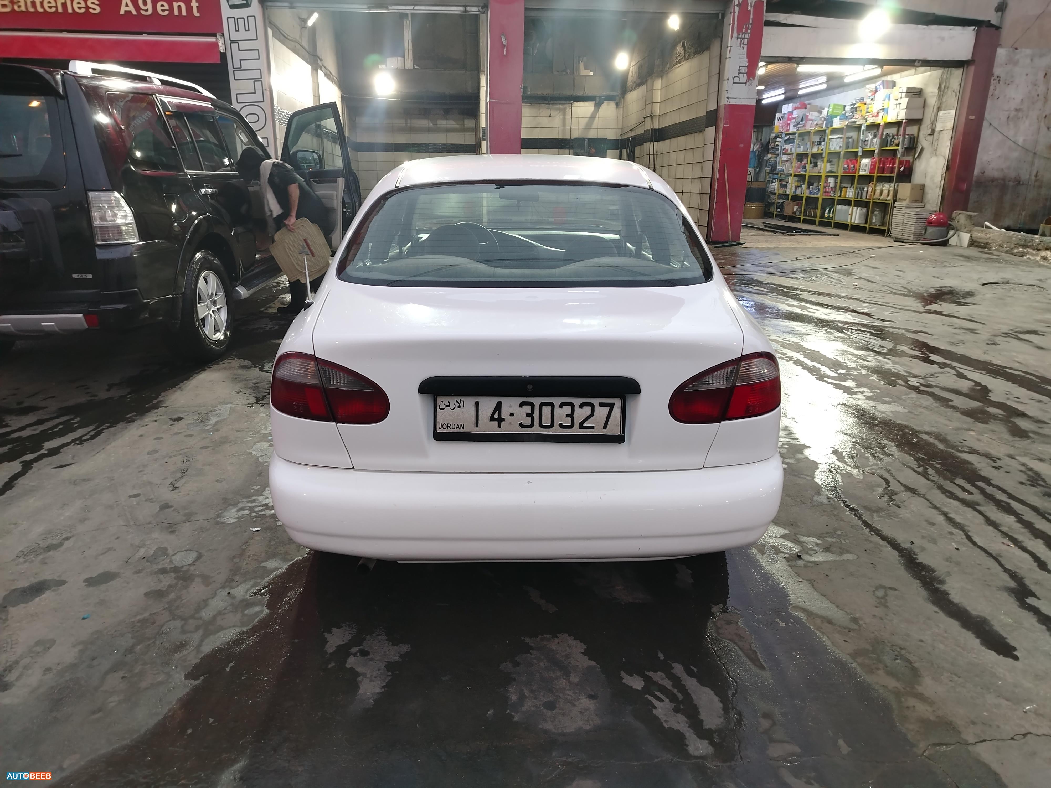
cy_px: 394
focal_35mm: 24
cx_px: 526
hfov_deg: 71.6
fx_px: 729
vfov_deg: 56.8
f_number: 1.75
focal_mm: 5.25
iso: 854
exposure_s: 1/33.3
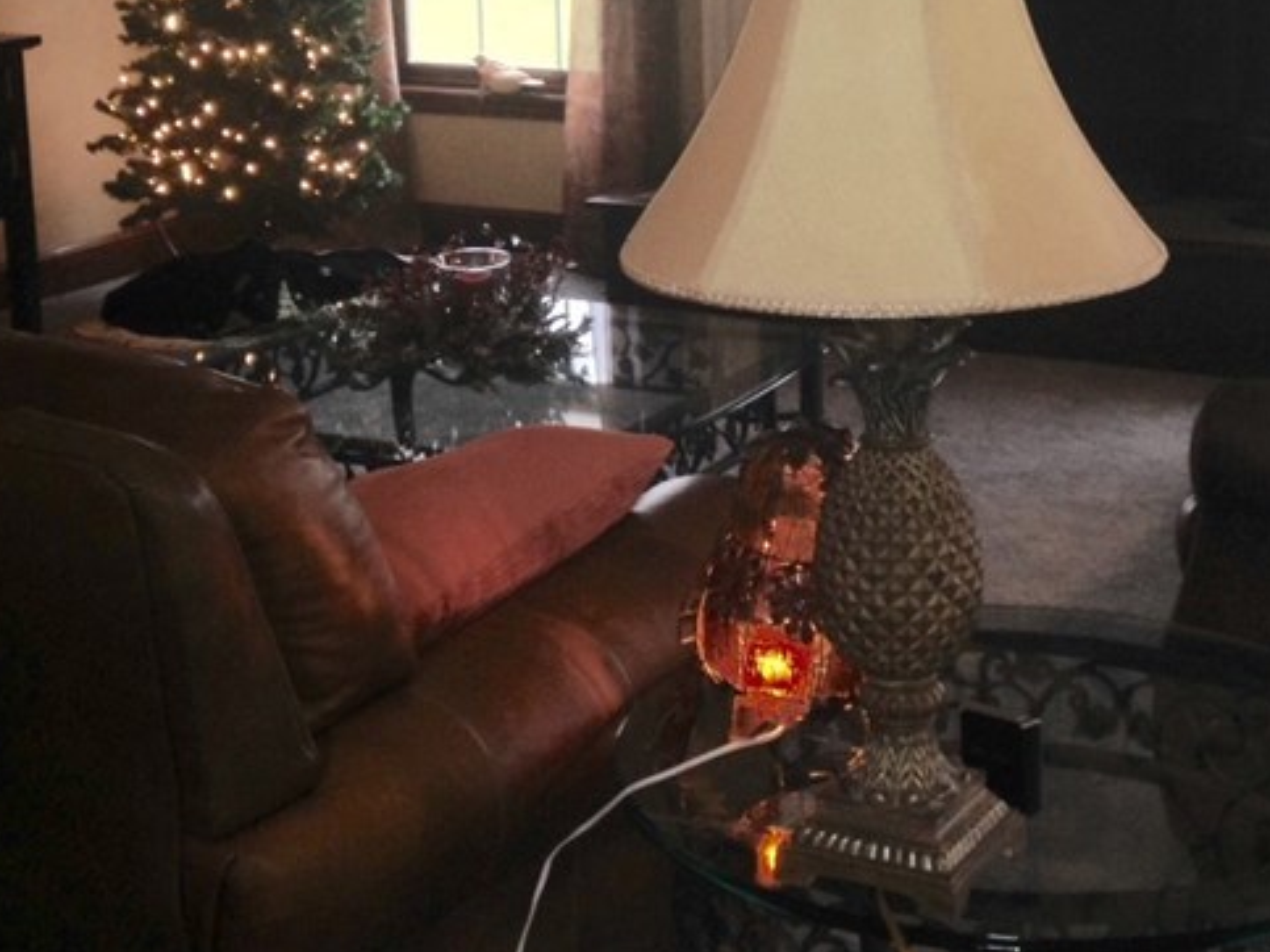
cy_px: 221
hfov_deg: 27.8
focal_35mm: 70
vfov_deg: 20.8
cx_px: 676
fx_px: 2568
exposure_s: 1/20
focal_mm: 4.12
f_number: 2.4
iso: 64
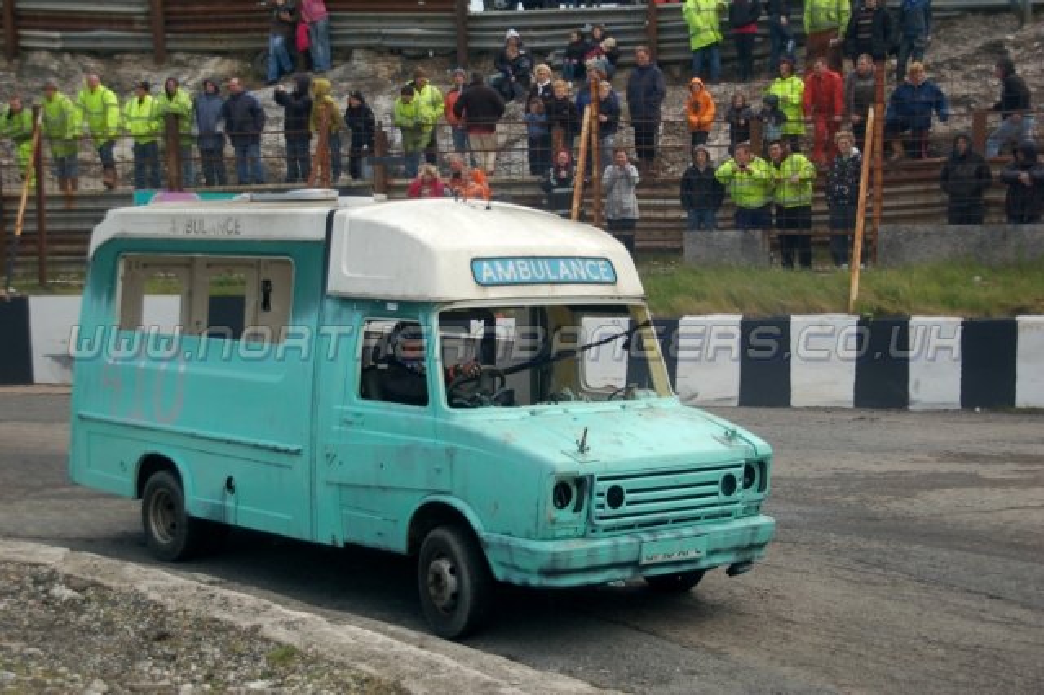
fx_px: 2000
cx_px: 522
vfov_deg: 19.7
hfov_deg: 29.3
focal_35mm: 69
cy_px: 348
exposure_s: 1/1000
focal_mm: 46
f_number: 5
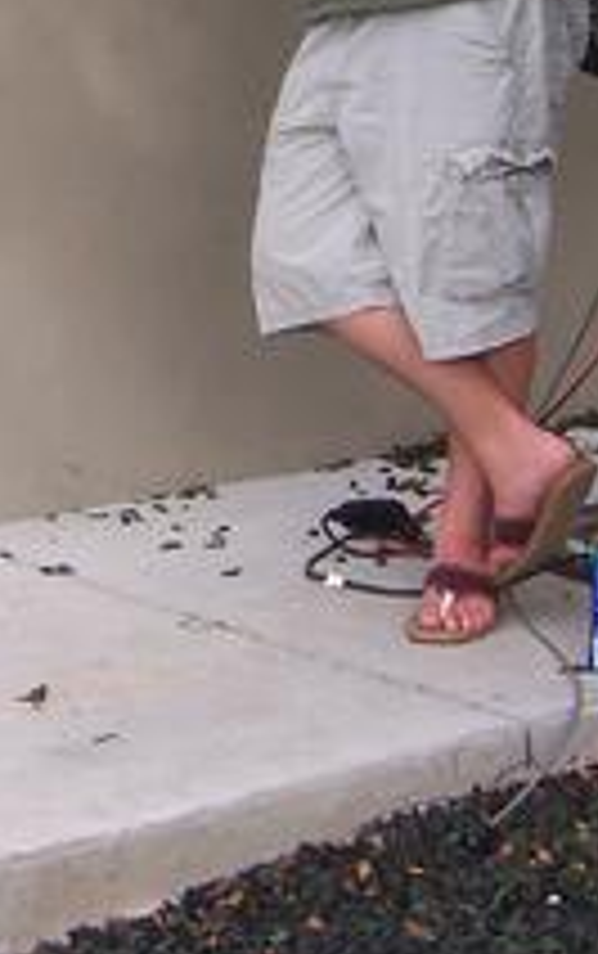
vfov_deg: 17.7
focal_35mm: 115
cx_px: -81
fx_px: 2991
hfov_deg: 11.2
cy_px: 0
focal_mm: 6
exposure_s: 1/250
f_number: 3
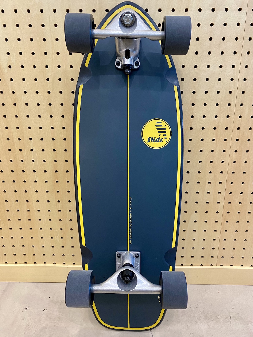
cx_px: 126
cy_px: 168
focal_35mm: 26
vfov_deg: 67.3
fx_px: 253
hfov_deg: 53.1
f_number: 1.8
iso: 320
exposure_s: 1/60
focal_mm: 4.25
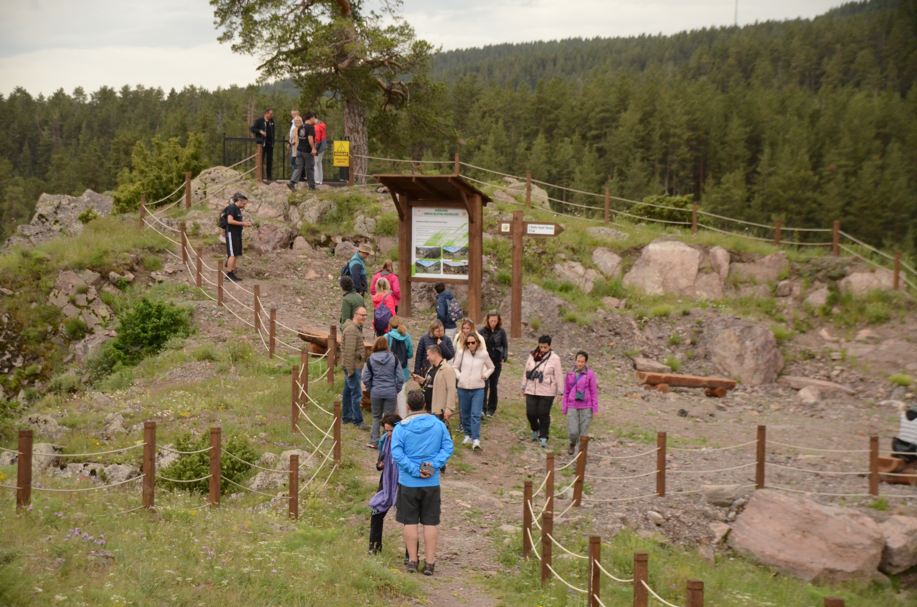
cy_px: 304
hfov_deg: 26.0
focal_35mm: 78
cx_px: 458
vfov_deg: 17.4
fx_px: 1983
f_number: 4.8
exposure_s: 1/1250
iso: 2500
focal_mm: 52
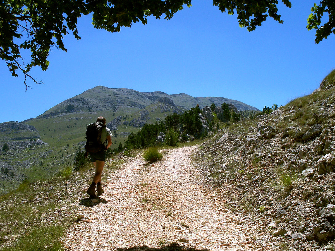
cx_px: 168
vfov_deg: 30.9
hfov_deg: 40.4
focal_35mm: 47
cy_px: 126
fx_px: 455
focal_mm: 9.86
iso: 64
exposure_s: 1/800
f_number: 5
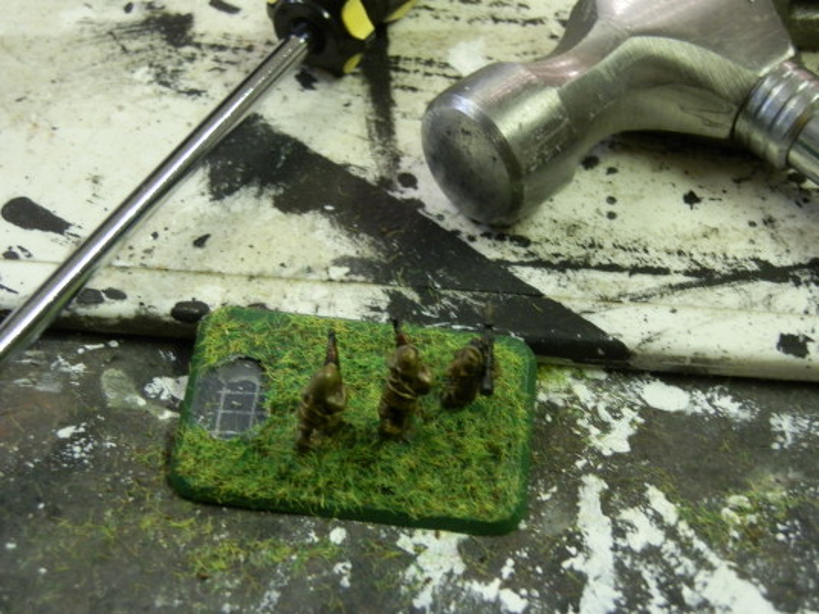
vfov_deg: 24.0
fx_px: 1443
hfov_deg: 31.7
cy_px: 307
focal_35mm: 61
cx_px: 410
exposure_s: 1/10
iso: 200
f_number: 3.7
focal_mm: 10.99
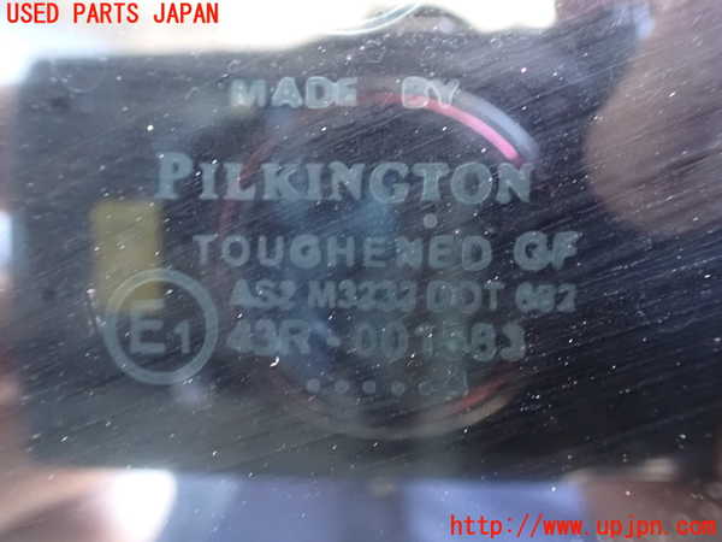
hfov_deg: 60.0
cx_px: 361
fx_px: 626
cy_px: 271
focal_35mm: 30
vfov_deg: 46.8
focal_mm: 5.4
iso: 1600
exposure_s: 1/25
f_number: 2.3
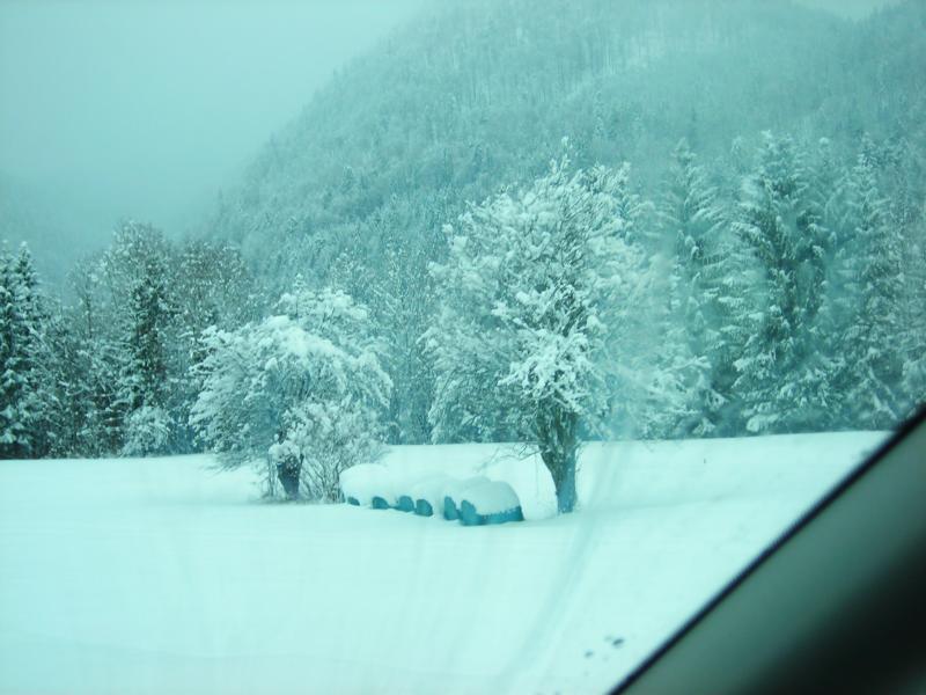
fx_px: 1739
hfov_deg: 29.8
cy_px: 348
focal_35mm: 65
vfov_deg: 22.6
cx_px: 463
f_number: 3.9
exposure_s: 1/258
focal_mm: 10.8
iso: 50
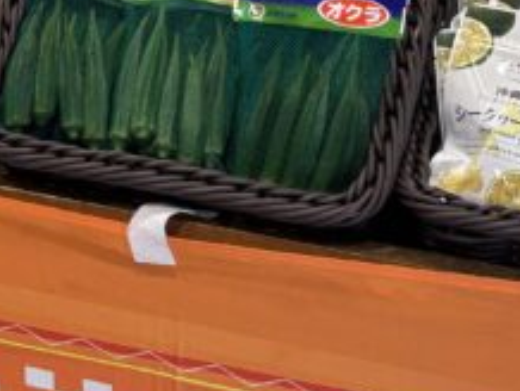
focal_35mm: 122
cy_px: 36
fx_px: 1835
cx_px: -41
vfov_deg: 12.1
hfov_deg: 15.7
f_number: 1.6
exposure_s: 1/100
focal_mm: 5.96
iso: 100
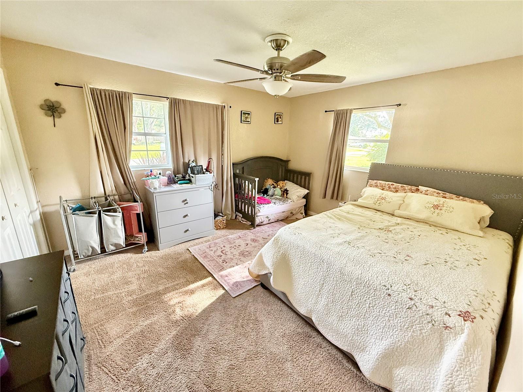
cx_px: 262
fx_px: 212
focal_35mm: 14
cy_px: 196
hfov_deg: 102.1
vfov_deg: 85.7
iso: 500
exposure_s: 1/60
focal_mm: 2.22
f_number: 2.2
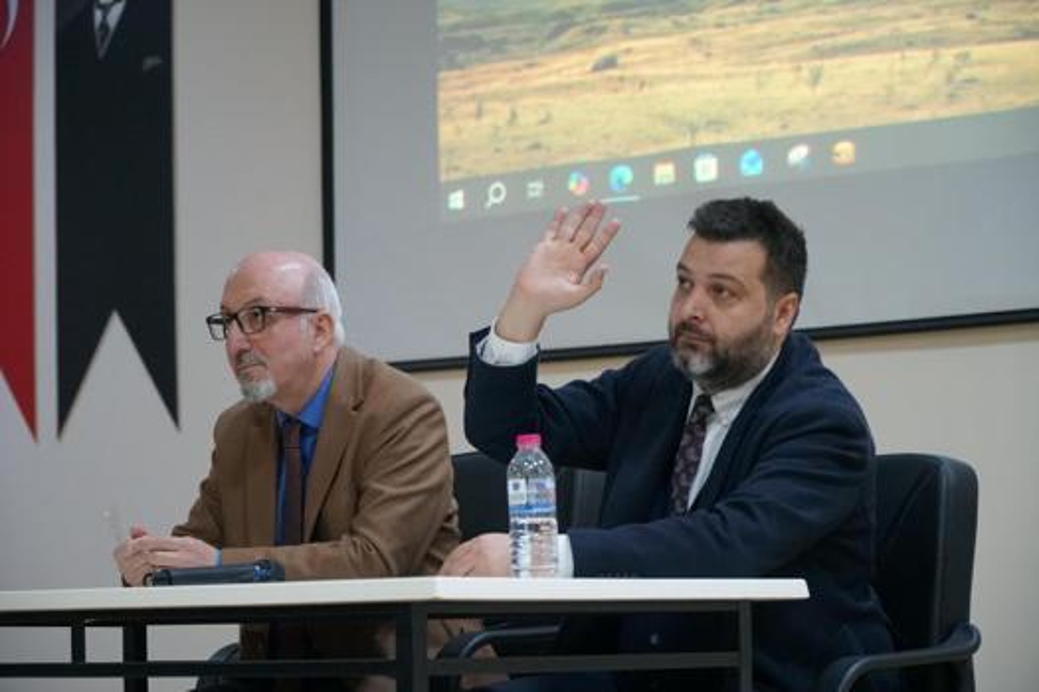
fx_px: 2987
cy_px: 346
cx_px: 520
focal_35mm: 104
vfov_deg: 13.2
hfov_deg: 19.7
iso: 6400
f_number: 4
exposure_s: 1/100
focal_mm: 69
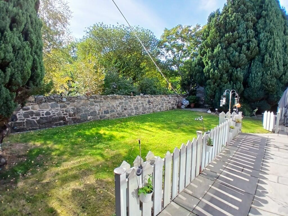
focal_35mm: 17
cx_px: 144
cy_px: 108
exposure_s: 1/252
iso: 50
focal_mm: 1.4
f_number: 2.2
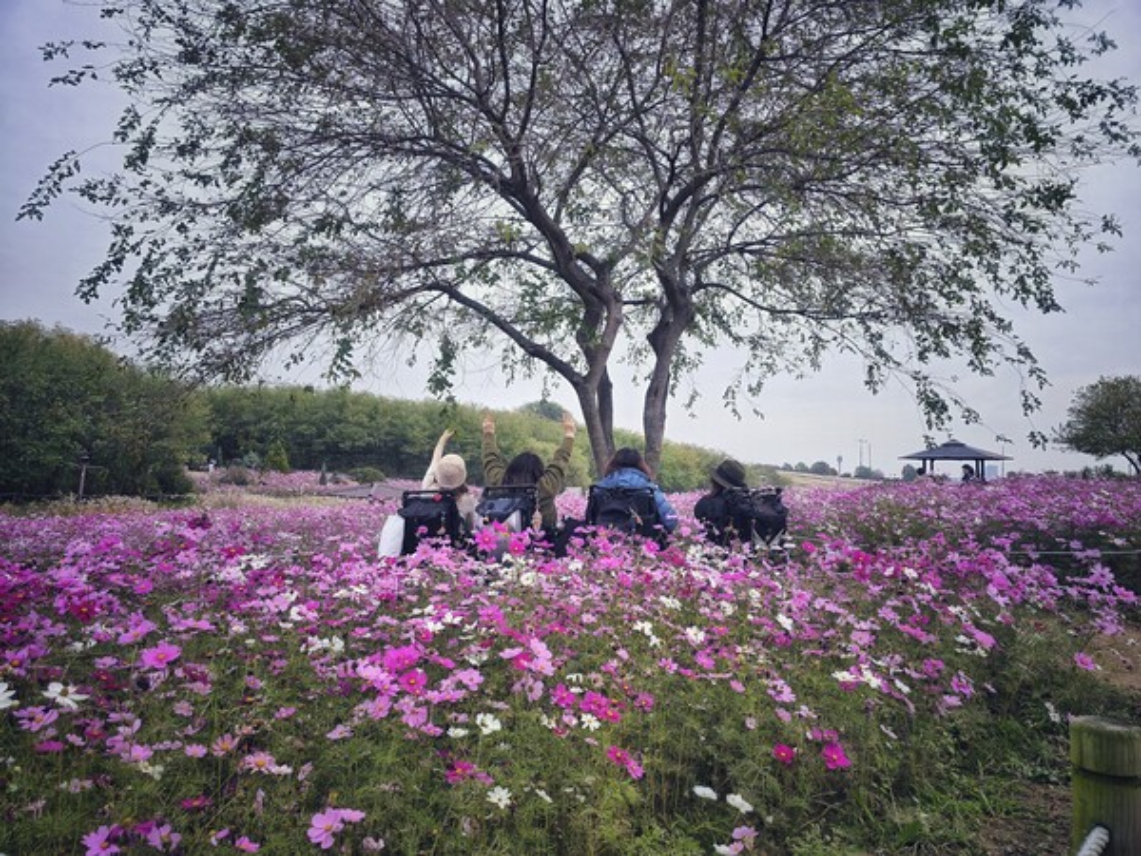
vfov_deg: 58.9
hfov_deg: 73.9
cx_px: 570
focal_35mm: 23
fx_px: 758
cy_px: 428
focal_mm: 6.3
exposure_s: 1/439
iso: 12
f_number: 1.7
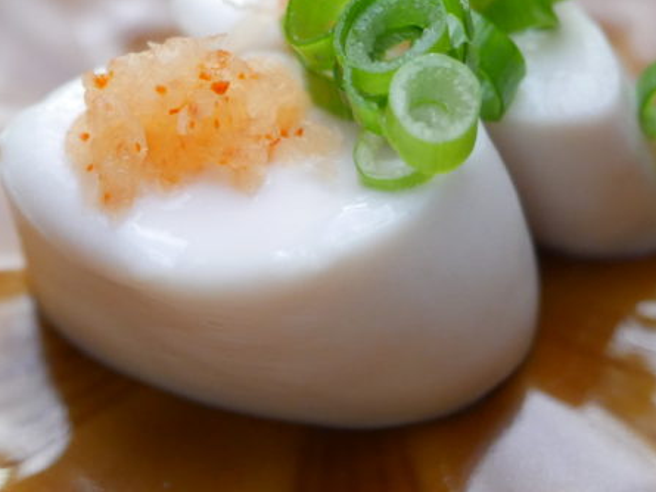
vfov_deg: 8.1
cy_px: 163
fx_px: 3488
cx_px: 234
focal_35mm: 184
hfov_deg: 10.7
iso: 2000
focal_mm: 40
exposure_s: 1/100
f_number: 2.8
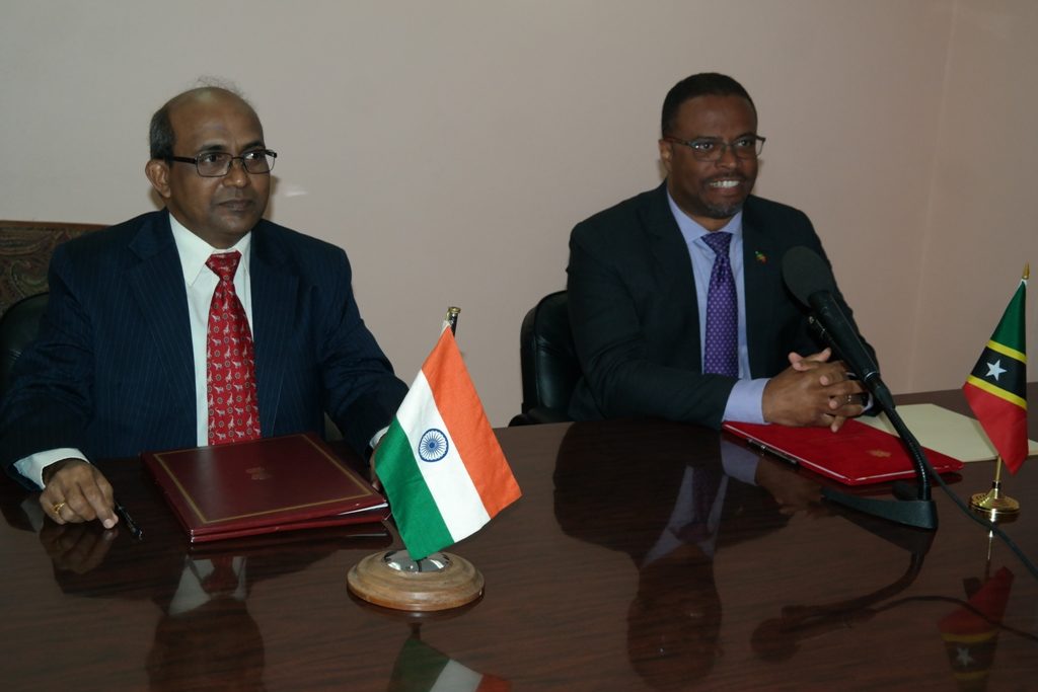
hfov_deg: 44.5
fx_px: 1269
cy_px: 346
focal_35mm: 44
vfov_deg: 30.5
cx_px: 519
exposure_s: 1/200
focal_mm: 29
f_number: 5.6
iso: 800
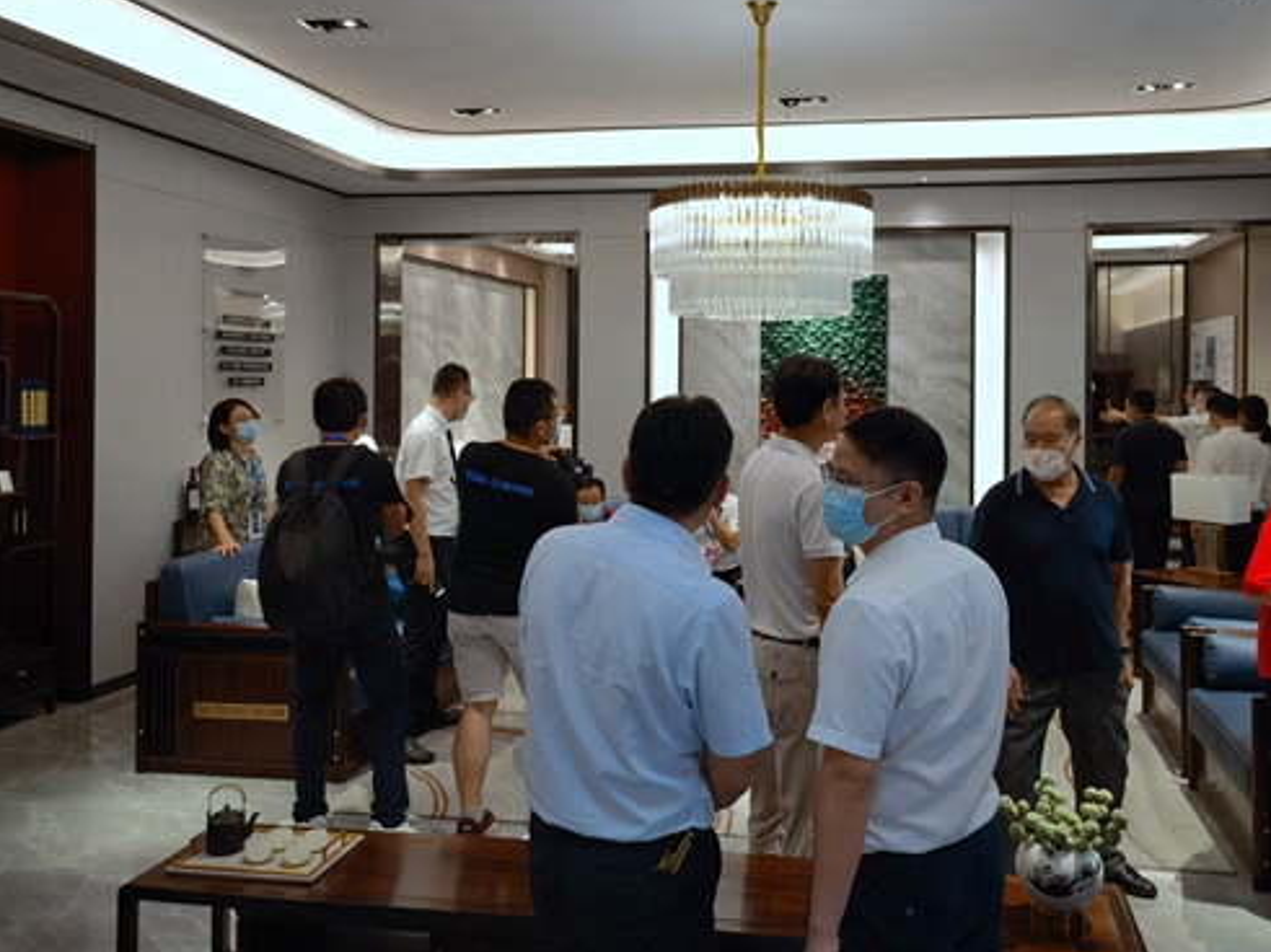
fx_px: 1211
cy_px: 380
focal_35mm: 33
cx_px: 730
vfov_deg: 42.7
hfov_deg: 55.1
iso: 100
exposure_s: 1/100
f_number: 1.9
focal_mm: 6.67
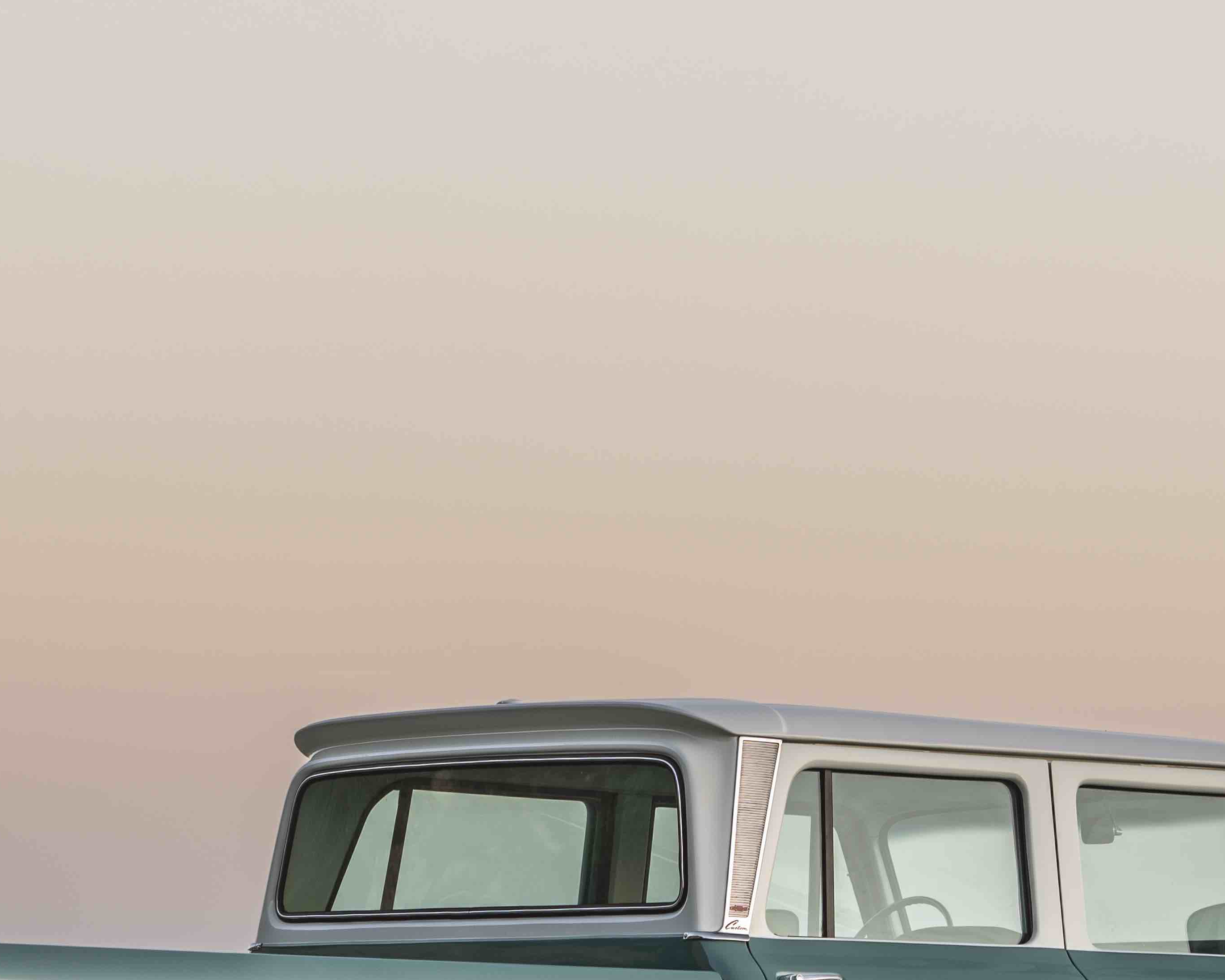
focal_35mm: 243
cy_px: 889
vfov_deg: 6.4
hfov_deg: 8.0
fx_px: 8811
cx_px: 537
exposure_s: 1/13
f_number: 5
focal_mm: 86
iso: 64
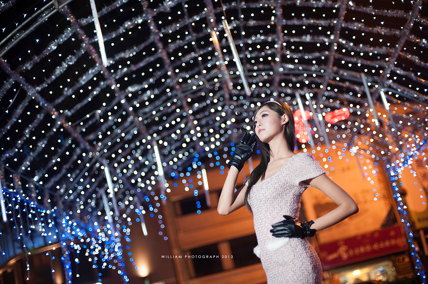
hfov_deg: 39.6
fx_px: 594
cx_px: 214
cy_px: 142
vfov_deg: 26.9
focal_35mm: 50
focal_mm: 50
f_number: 1.8
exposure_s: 1/100
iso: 400
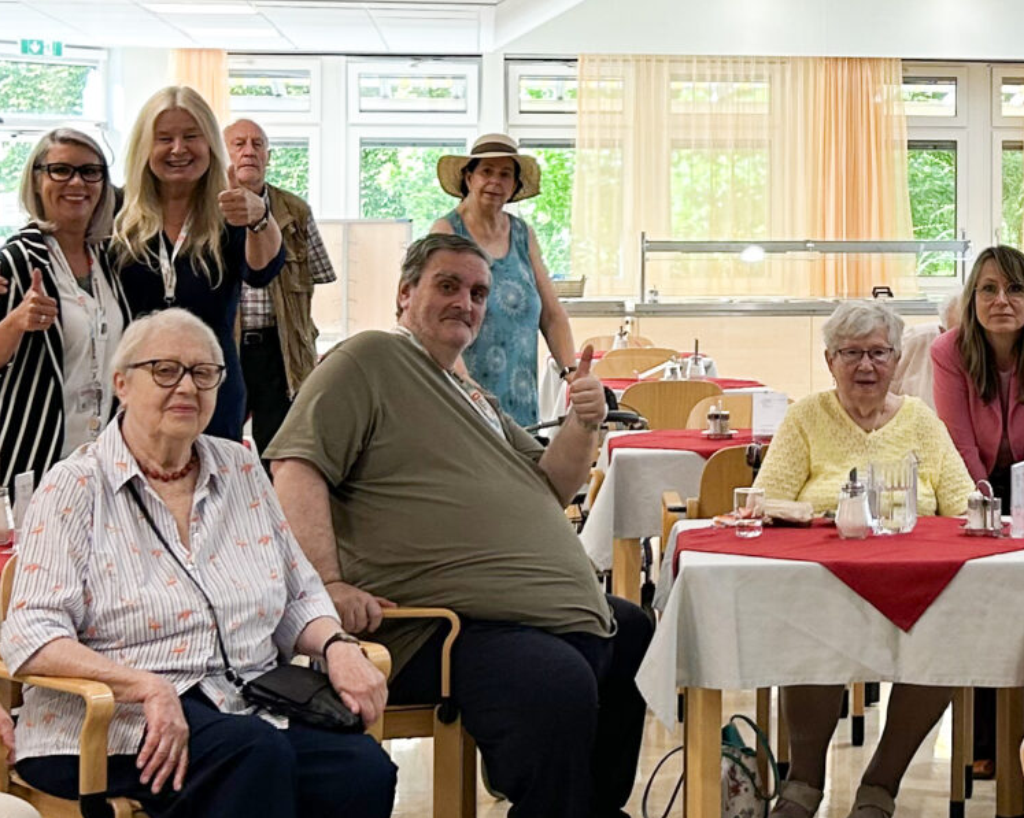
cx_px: 960
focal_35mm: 87
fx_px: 2636
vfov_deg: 17.5
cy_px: 153
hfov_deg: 21.4
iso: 64
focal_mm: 5.7
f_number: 1.5
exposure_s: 1/100
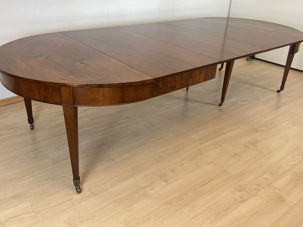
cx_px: 159
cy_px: 96
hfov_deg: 58.3
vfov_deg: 45.3
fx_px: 271
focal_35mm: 31
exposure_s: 1/100
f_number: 1.5
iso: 125
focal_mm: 5.7
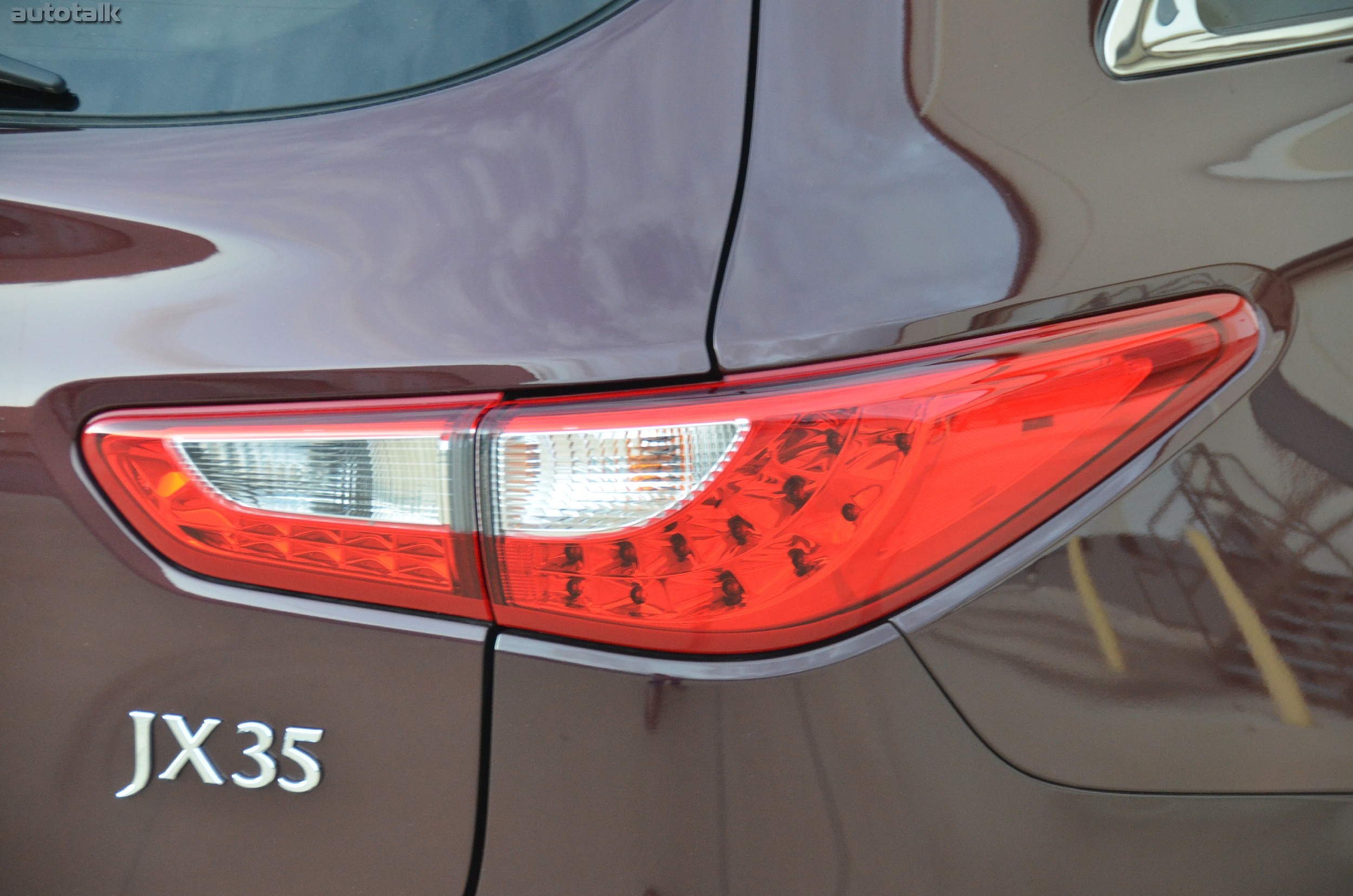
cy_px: 448
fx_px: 5345
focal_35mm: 142
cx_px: 676
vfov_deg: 9.6
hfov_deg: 14.4
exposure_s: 1/25
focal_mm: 95
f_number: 5.3
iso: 1600
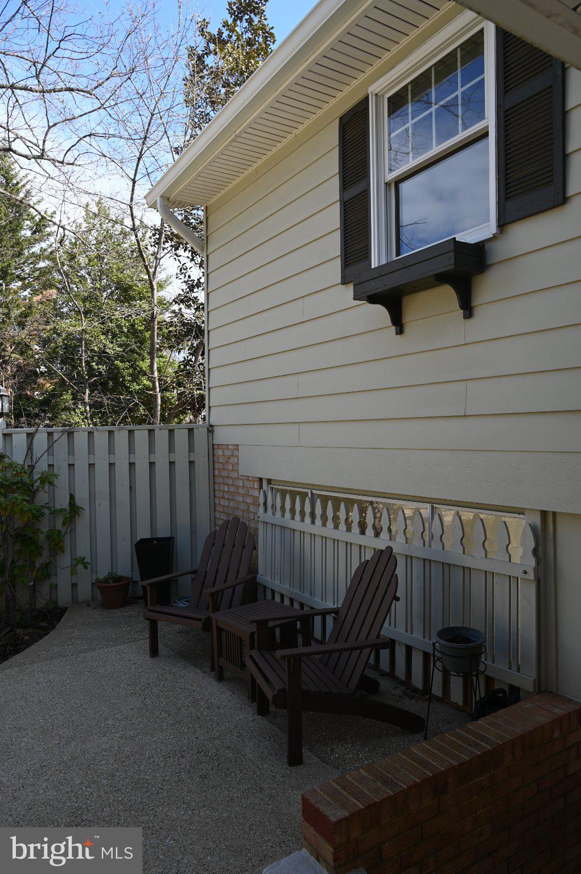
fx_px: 582
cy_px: 437
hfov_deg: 53.0
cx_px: 290
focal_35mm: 24
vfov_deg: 73.8
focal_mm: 24
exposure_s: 1/160
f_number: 6.3
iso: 100
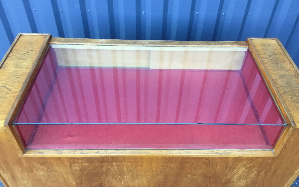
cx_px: 149
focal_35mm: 33
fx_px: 269
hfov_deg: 58.1
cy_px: 89
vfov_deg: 38.3
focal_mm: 3.3
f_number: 2.4
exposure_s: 1/33
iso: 40
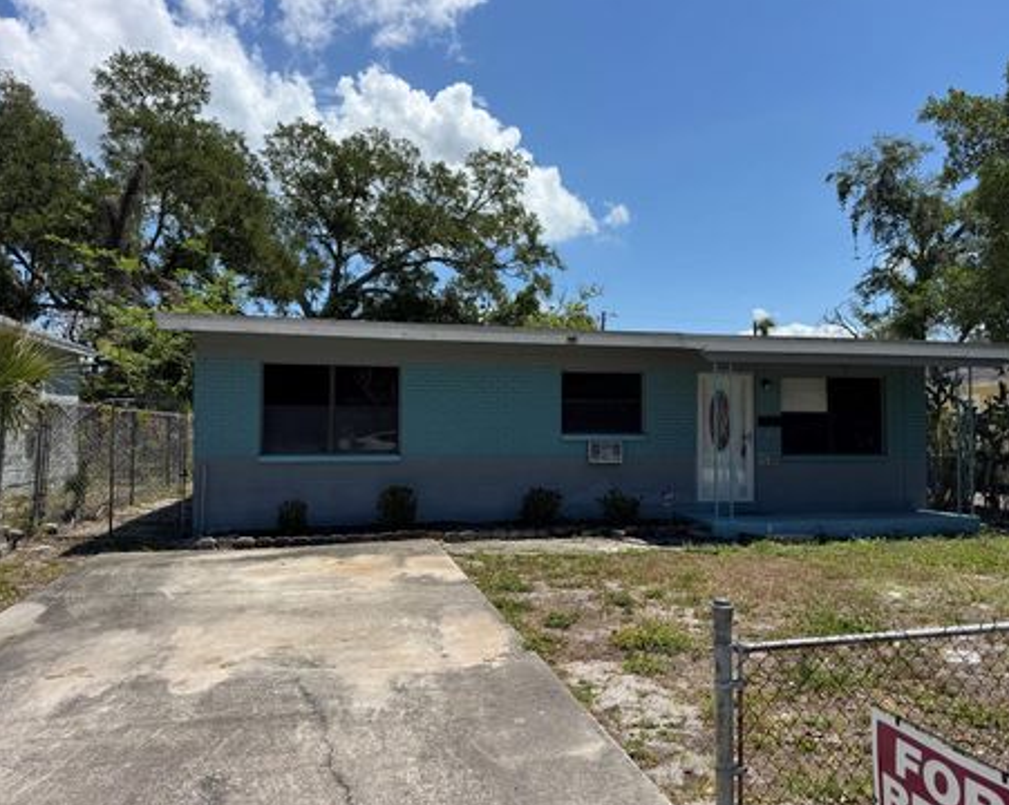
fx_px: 776
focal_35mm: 26
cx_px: 537
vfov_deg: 54.9
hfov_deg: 66.0
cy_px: 401
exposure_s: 1/5814
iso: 80
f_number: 1.78
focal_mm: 6.76
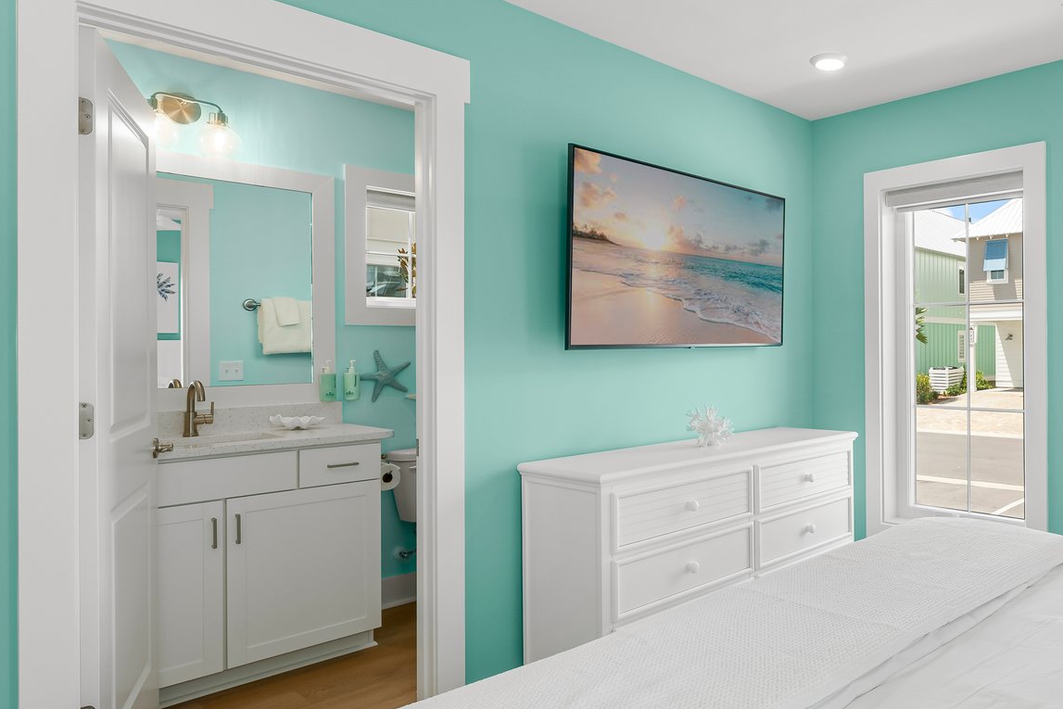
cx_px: 809
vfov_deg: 51.3
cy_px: 352
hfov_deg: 66.6
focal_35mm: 25
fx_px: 738
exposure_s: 1/30
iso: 250
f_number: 9
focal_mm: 14
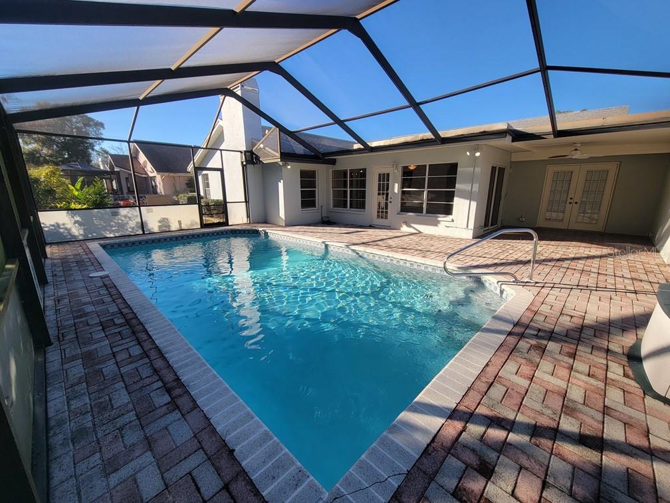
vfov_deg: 89.9
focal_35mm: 13
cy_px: 252
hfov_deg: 106.2
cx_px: 335
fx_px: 252
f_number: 2.2
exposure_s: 1/518
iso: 50
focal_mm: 2.2
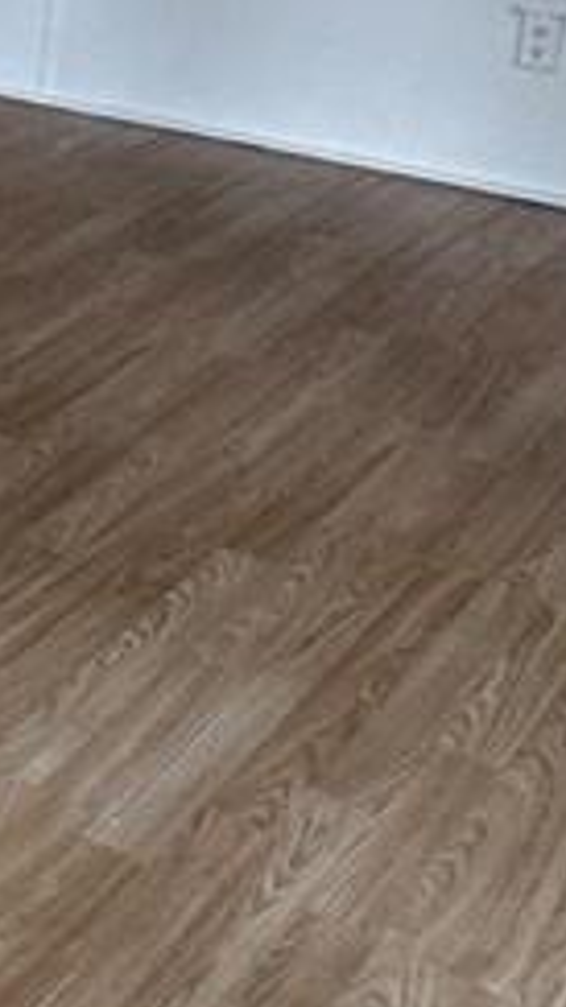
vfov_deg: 26.4
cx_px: -958
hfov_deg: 11.7
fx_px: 2004
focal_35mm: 75
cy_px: -45
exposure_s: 1/99
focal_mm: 2.22
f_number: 2.2
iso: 200
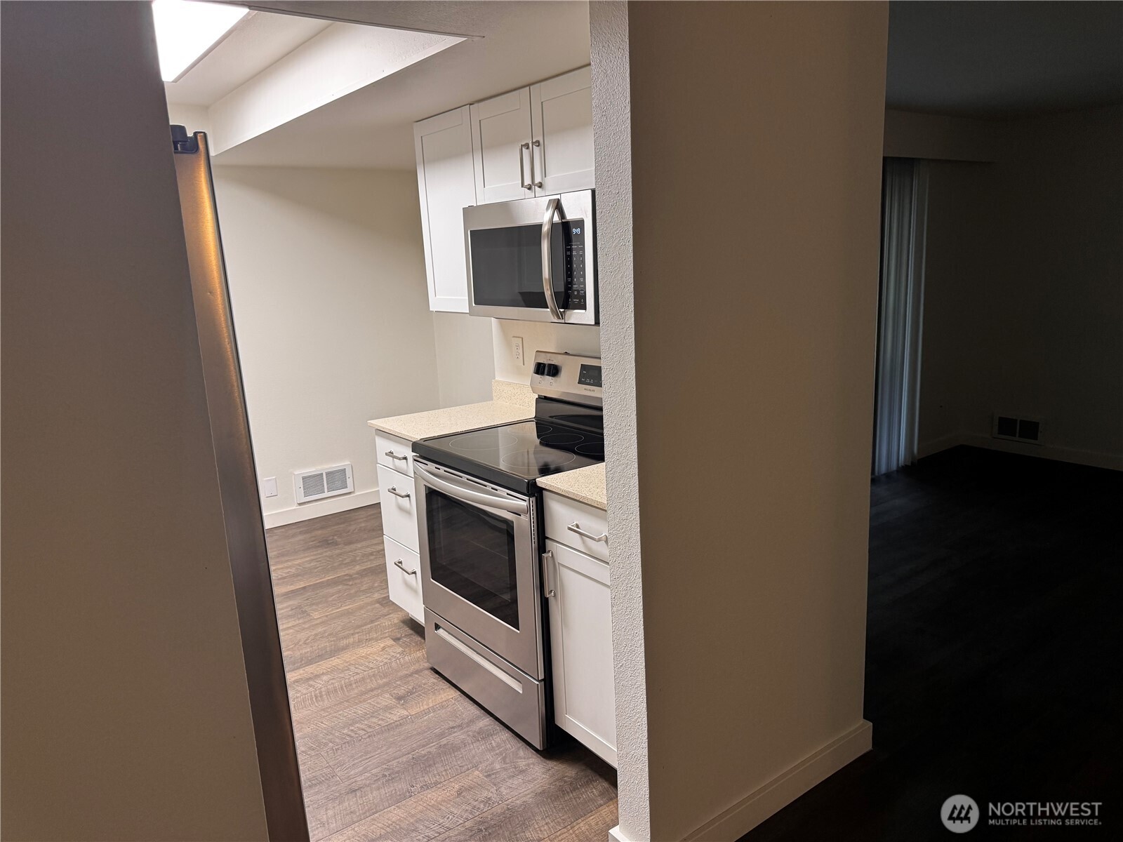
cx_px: 562
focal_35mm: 24
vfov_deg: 56.8
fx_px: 779
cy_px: 421
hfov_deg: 71.6
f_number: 1.78
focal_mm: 6.76
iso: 200
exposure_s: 1/60
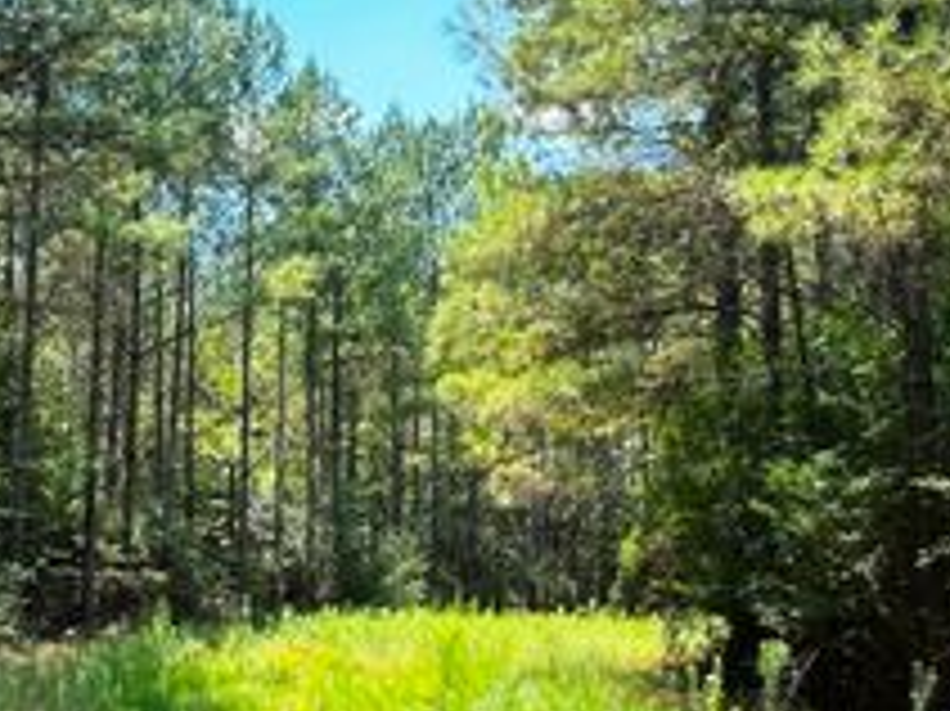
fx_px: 1344
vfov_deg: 29.6
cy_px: 434
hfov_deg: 37.8
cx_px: 221
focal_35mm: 49
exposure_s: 1/729
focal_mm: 6.86
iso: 80
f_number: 1.78
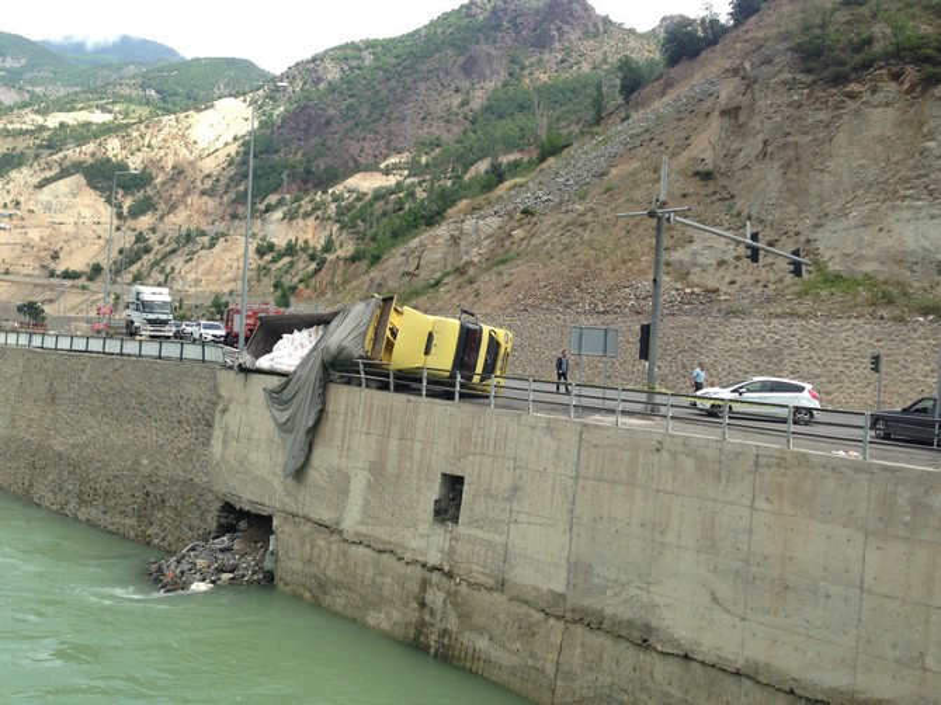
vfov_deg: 42.9
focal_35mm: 33
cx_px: 470
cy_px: 352
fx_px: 897
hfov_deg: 55.4
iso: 50
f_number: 2.4
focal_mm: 4.12
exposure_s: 1/733
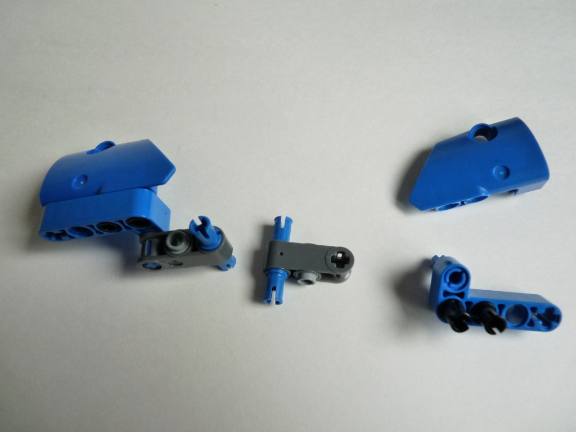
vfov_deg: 51.4
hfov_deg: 65.3
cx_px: 288
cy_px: 216
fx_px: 449
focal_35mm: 27
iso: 400
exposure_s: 1/20
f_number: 2.8
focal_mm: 4.8
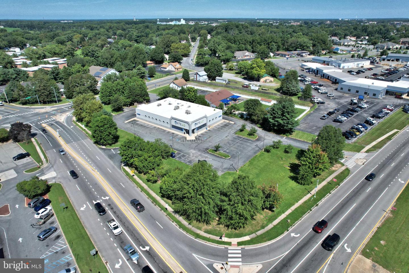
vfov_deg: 57.2
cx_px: 204
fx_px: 250
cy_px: 136
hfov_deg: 78.6
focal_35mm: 22
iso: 200
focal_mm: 8.38
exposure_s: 1/5000
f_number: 2.8
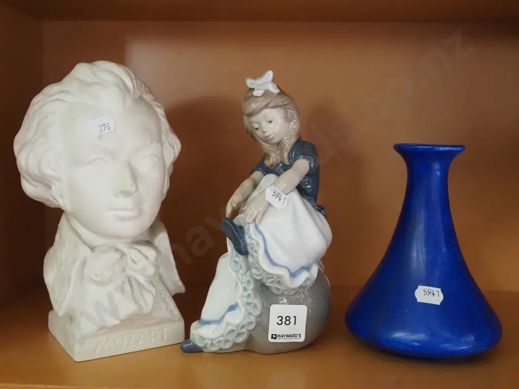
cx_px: 260
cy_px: 194
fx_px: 600
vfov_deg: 36.0
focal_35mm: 40
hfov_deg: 46.8
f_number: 5.6
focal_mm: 20
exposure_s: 1/100
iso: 3200
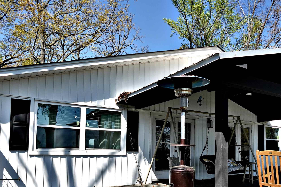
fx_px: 242
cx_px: 179
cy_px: 139
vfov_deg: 41.2
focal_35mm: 31
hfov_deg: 59.4
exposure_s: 1/2500
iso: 125
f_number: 2
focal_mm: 7.6
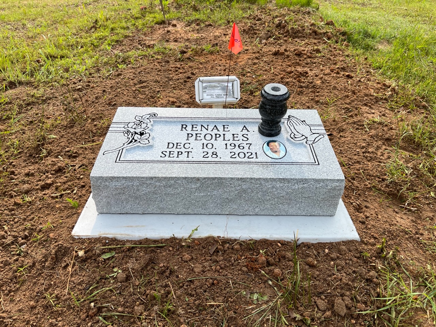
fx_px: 327
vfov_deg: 53.1
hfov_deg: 67.3
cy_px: 164
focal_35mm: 26
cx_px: 218
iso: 50
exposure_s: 1/1477
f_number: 1.6
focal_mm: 5.1
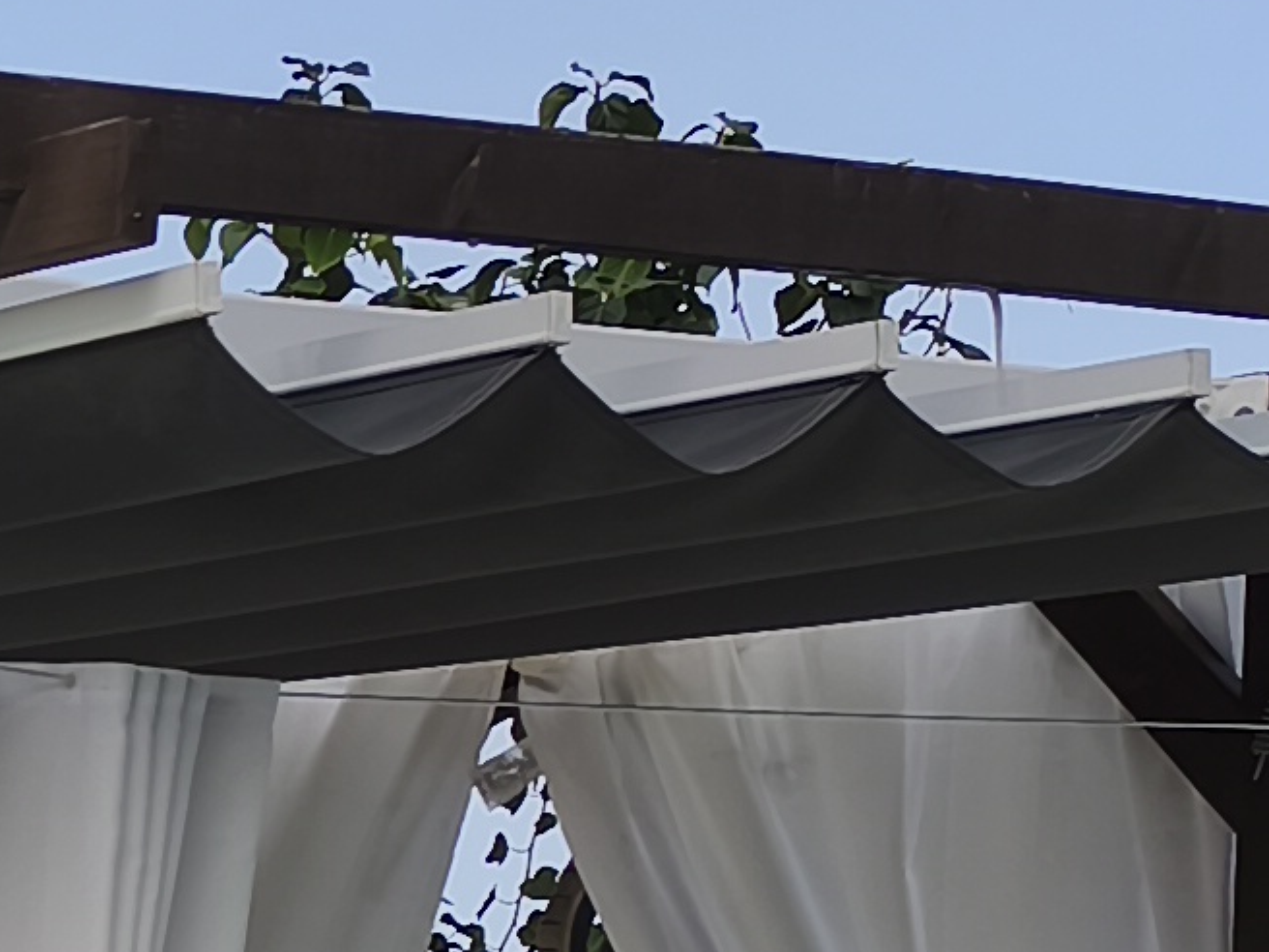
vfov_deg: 10.1
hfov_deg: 11.7
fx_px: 5242
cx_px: -1638
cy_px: 1310
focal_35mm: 143
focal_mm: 6.14
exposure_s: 1/1442
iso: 50
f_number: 1.65
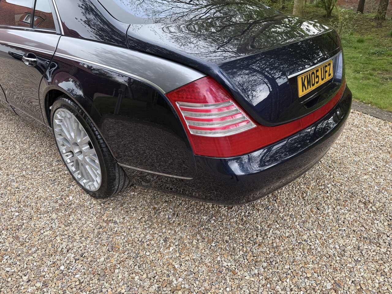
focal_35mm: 24
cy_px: 147
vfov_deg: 56.8
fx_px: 272
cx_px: 196
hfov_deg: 71.6
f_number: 1.78
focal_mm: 6.76
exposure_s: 1/289
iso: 64
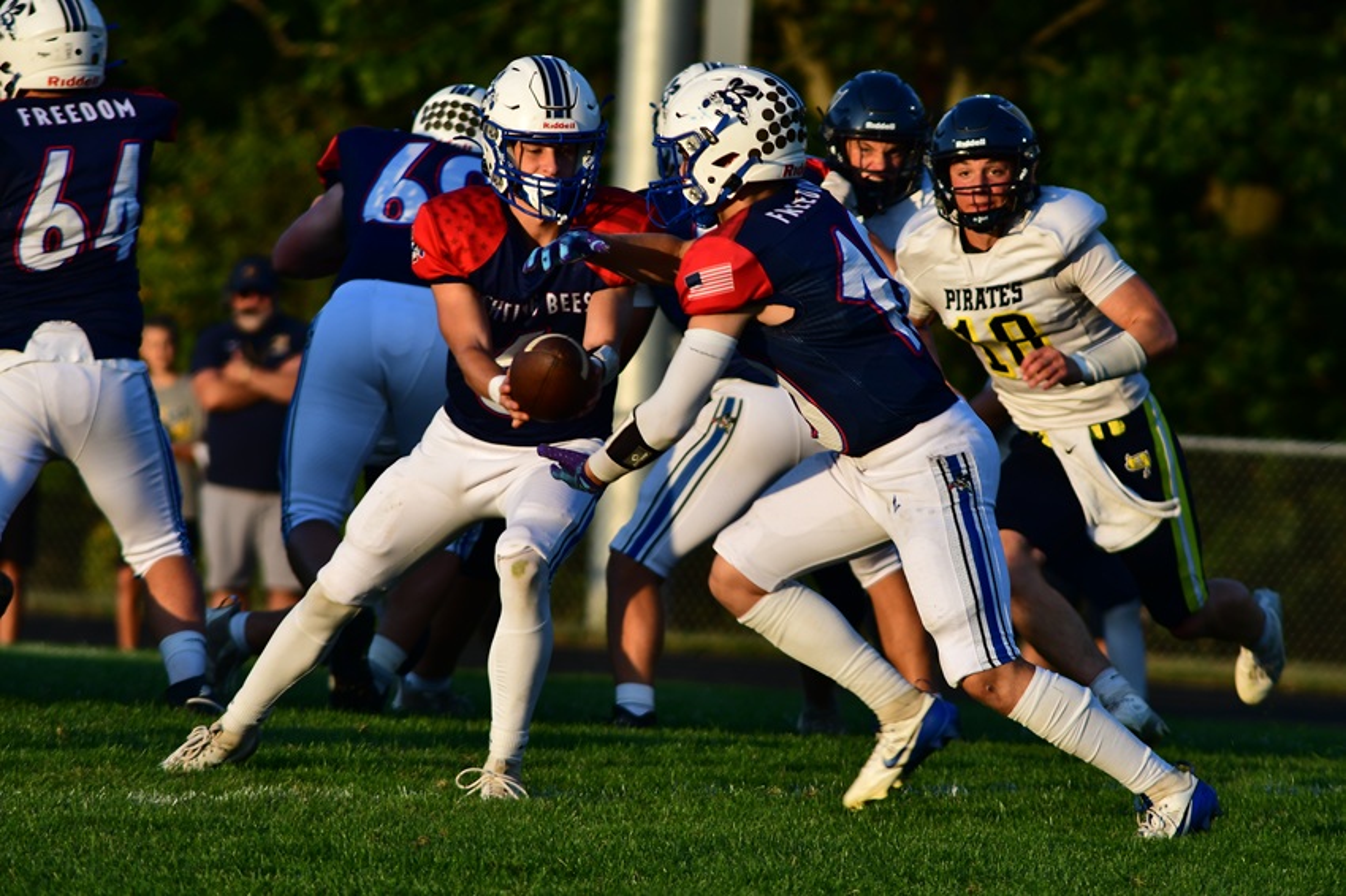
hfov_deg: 4.6
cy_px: 448
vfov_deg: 3.1
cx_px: 673
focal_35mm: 450
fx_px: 16818
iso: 360
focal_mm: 300
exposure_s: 1/800
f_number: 5.6
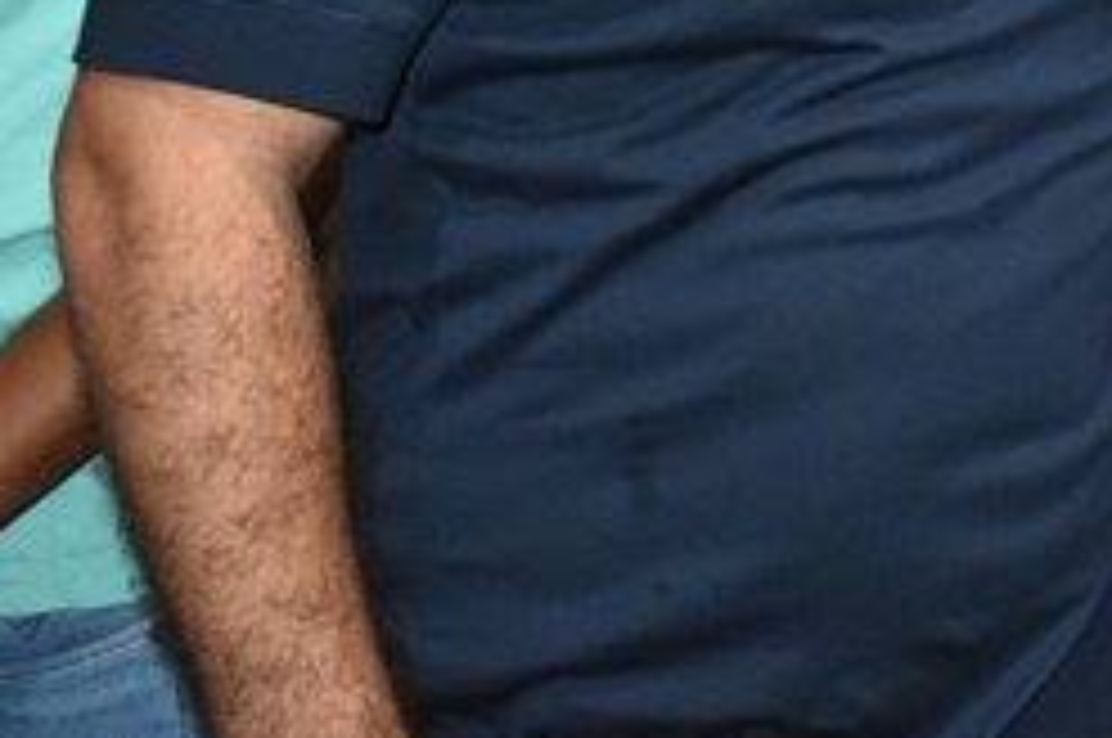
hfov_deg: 17.4
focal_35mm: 107
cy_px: -299
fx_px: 3301
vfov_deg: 12.3
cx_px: 1621
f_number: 3.5
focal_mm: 22
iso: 3200
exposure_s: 1/100
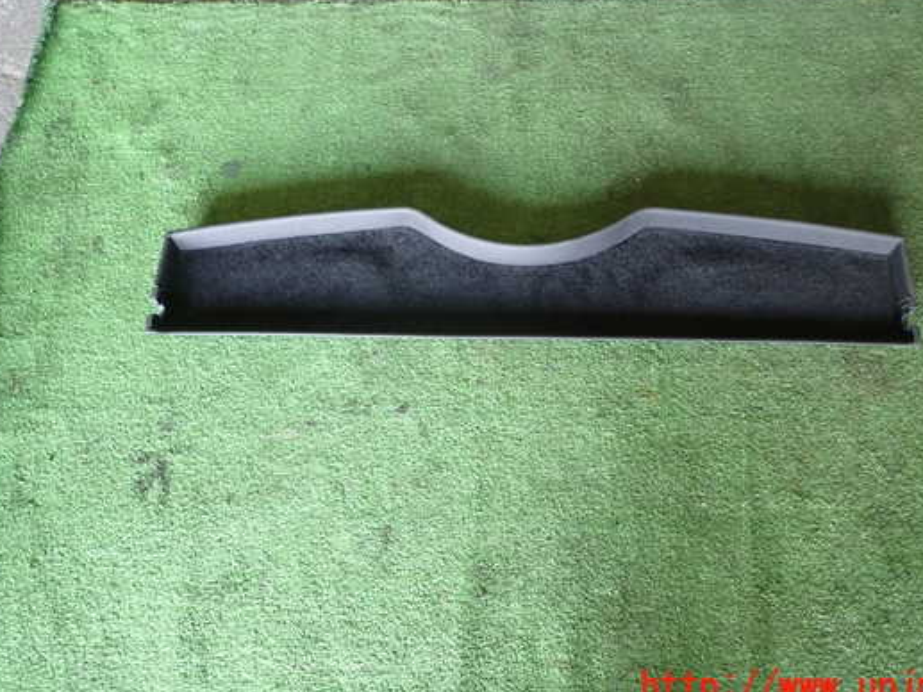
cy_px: 309
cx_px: 509
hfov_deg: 61.5
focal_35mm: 29
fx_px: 773
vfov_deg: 48.2
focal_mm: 4.5
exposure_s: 1/50
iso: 200
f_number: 2
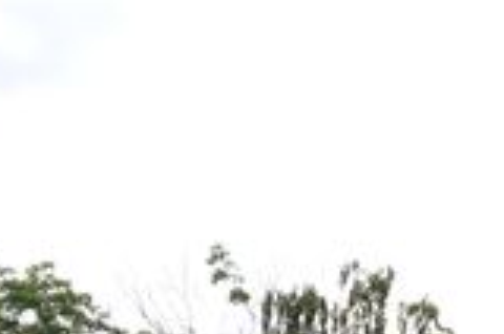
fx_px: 2599
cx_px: 1414
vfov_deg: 6.6
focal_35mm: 186
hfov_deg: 9.3
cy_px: 1062
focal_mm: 29
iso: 100
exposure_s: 1/125
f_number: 9
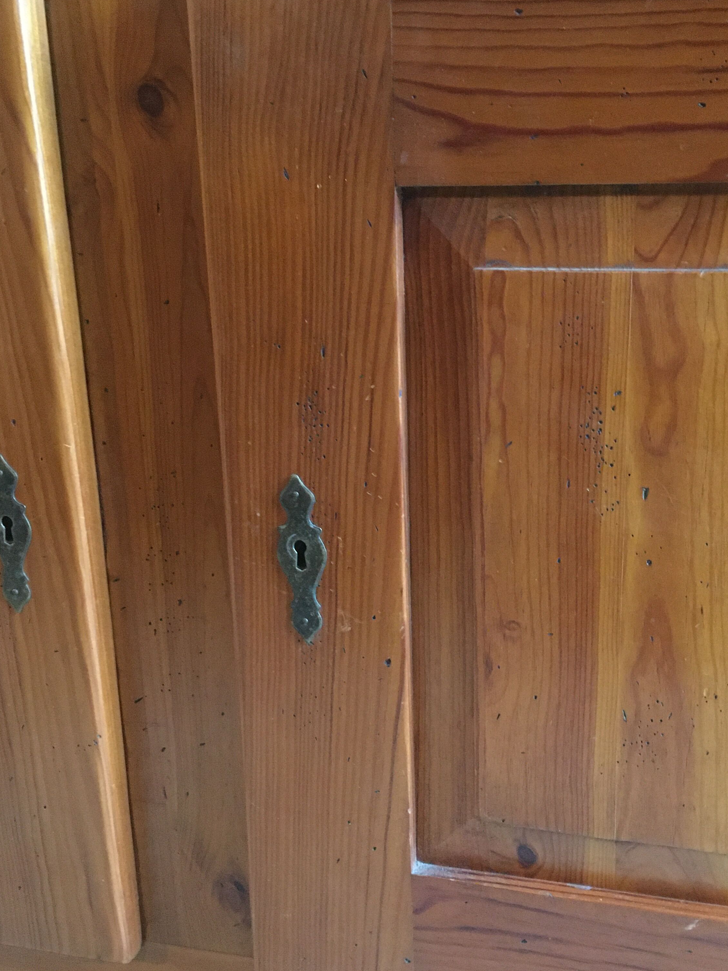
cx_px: 452
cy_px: 508
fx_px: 1093
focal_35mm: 39
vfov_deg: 47.8
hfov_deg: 36.6
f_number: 2.2
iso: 640
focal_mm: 4.15
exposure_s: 1/17
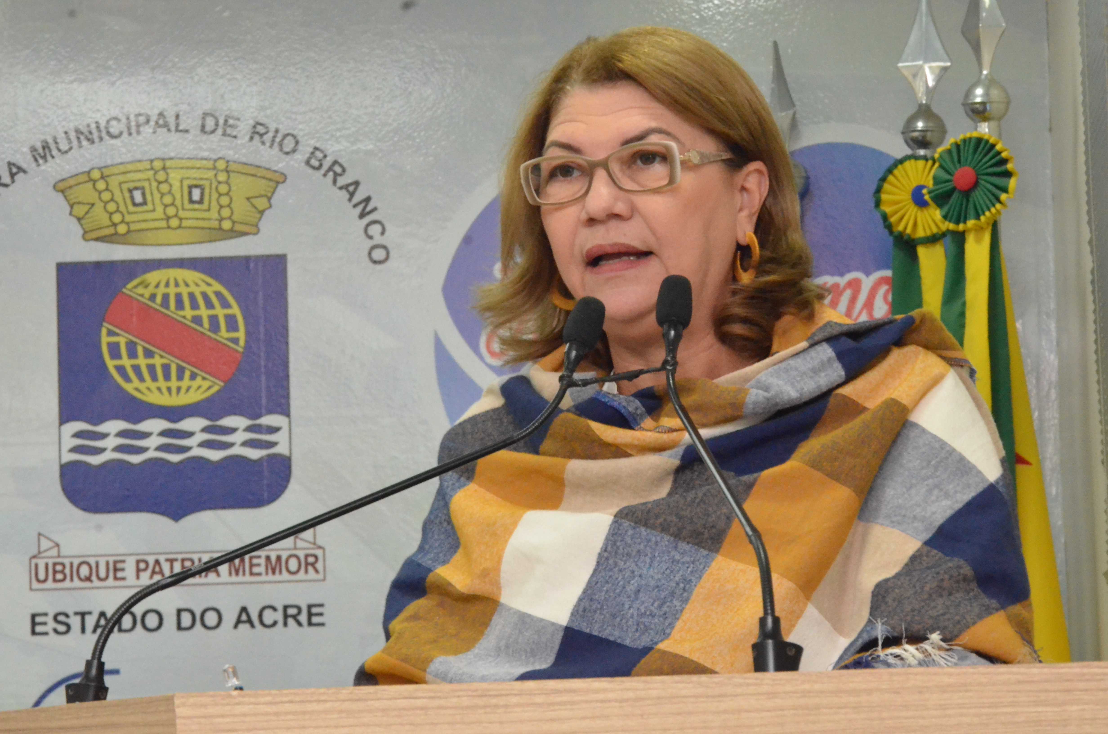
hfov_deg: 14.0
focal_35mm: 147
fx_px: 4515
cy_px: 367
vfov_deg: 9.3
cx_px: 554
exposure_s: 1/60
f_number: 11
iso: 6400
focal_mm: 98
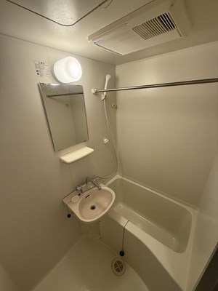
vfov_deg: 102.1
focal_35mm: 14
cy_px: 146
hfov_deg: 85.7
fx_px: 118
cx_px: 109
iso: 200
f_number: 2.2
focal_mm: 2.22
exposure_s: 1/100
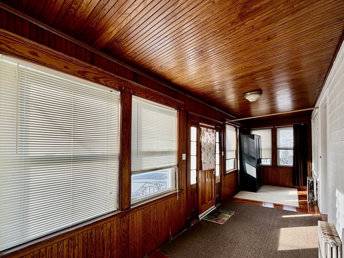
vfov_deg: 77.7
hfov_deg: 94.5
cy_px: 146
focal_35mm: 16
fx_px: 159
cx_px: 170
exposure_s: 1/144
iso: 40
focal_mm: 2.22
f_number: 2.2
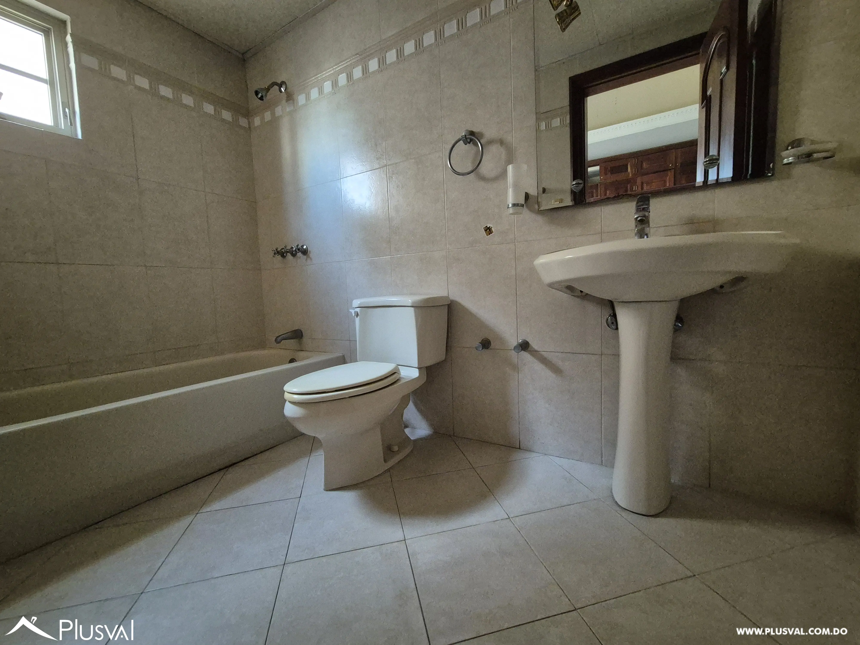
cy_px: 322
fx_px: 323
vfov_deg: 89.9
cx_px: 430
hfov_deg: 106.2
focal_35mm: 13
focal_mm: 2.2
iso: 1600
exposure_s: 1/60
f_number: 2.2
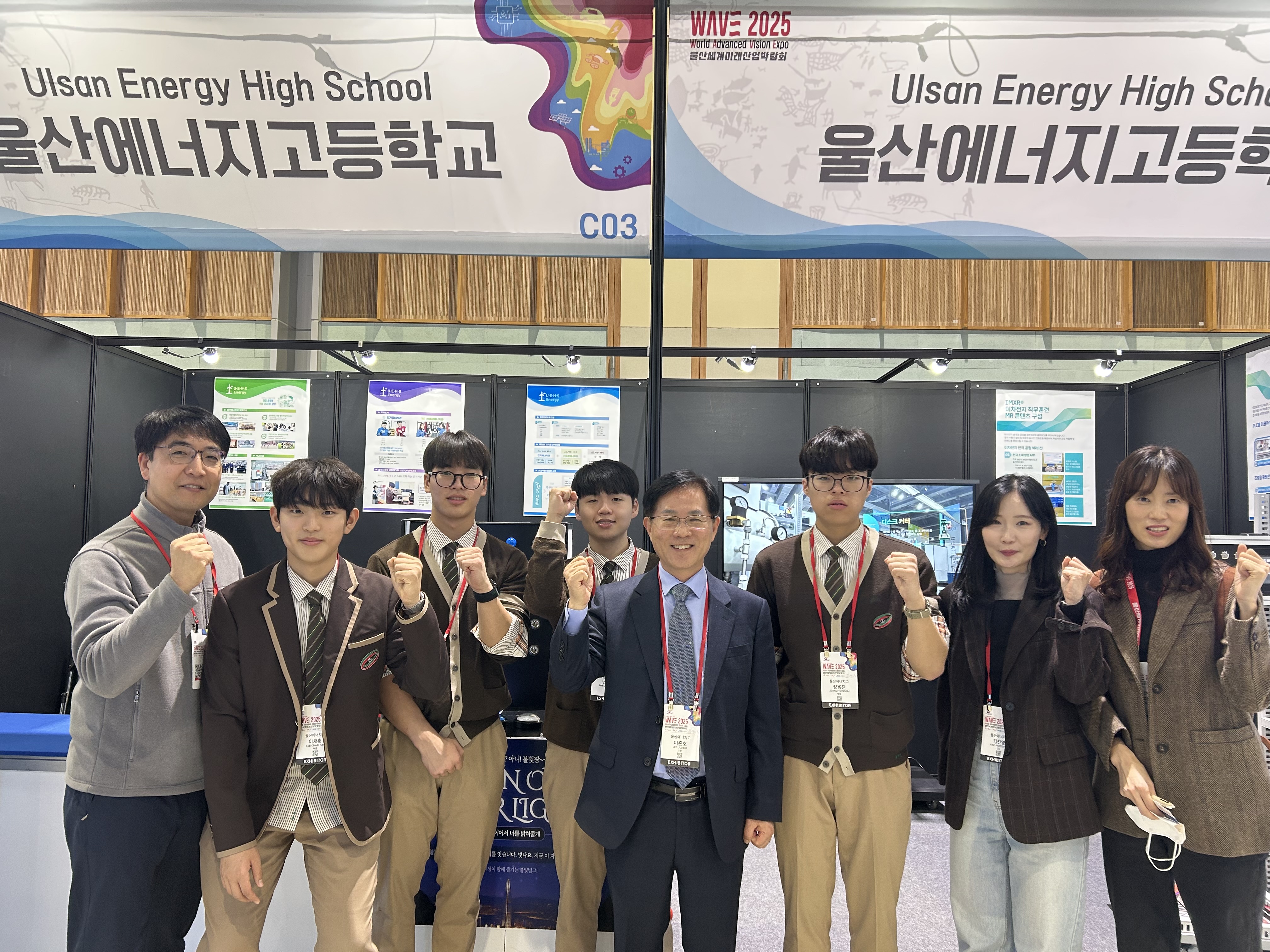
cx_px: 635
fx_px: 954
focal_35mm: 26
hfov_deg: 67.3
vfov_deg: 53.1
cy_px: 476
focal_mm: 5.7
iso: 100
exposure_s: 1/60
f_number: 1.5
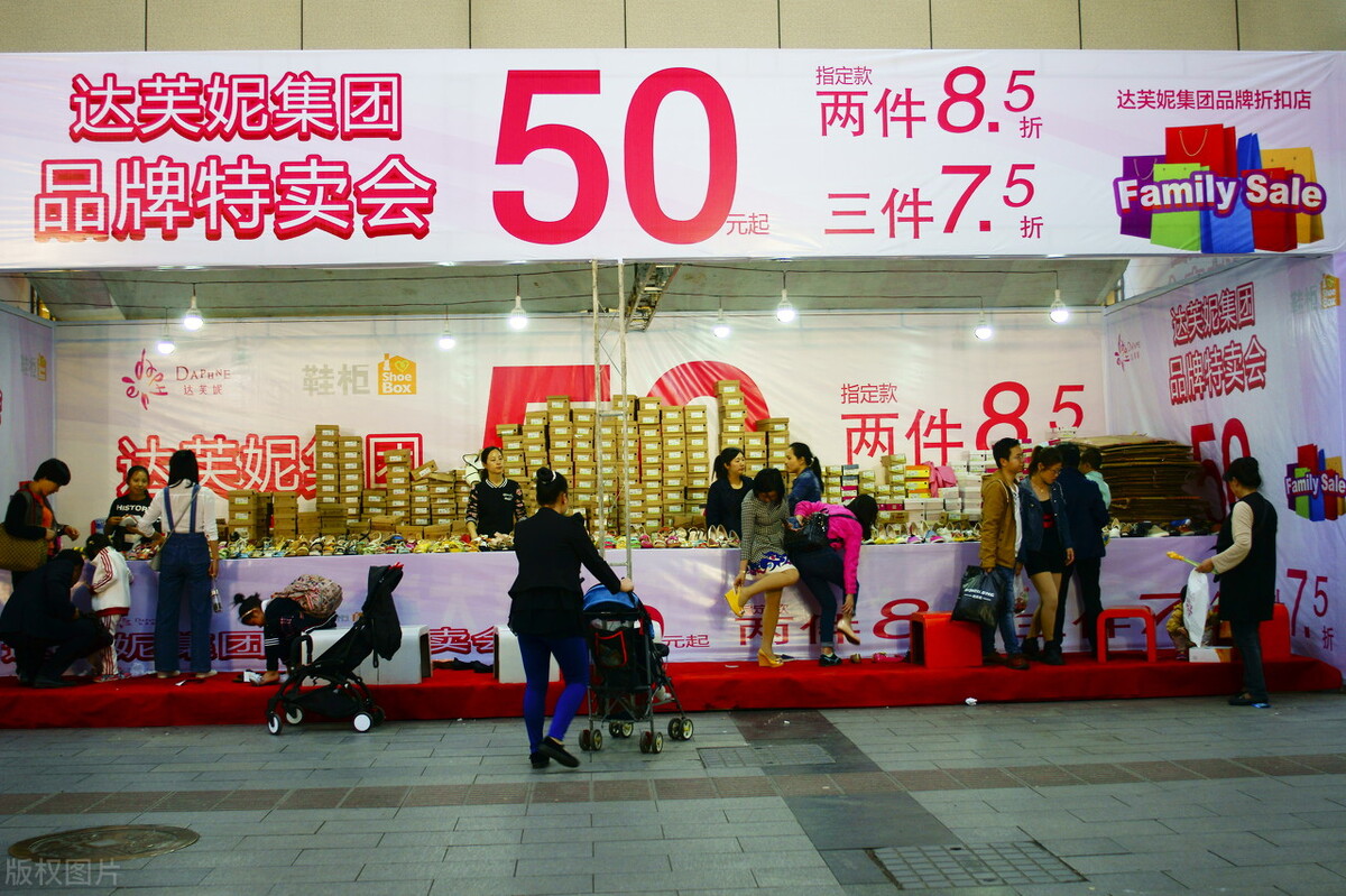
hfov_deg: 46.4
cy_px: 448
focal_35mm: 42
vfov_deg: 31.9
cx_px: 673
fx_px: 1570
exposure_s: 1/50
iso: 200
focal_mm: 28
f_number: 2.8
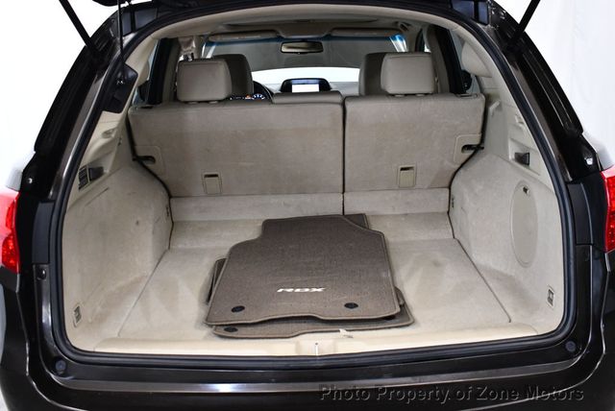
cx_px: 308
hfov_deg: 53.1
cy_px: 206
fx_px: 616
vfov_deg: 36.9
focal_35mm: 36
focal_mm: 18
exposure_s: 1/125
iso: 2000
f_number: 3.5
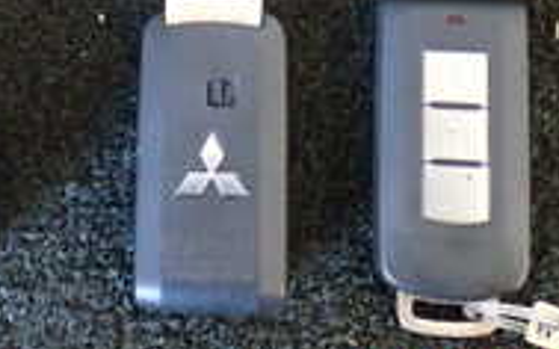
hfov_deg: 20.5
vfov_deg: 12.1
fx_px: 1538
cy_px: -243
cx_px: 148
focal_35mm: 101
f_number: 2.3
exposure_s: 1/30
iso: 800
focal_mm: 5.4
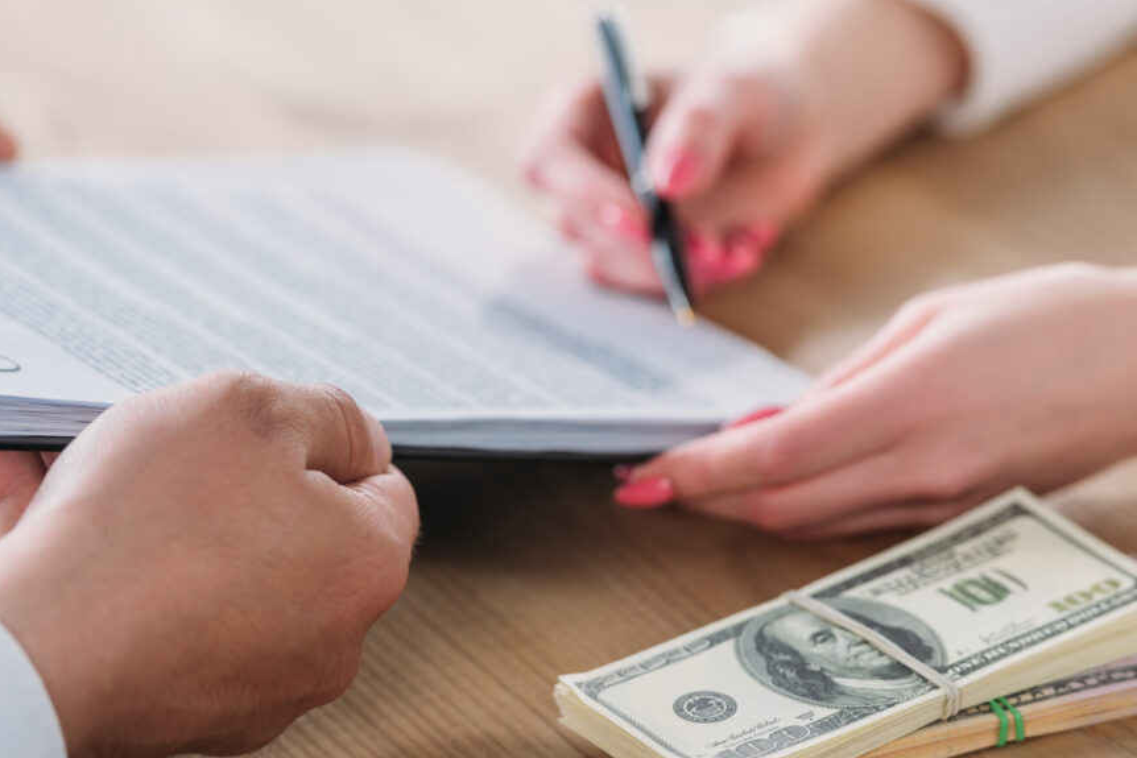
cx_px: 662
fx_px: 6191
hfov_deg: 10.5
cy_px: 407
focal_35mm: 196
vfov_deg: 7.0
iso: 125
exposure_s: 1/200
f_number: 4
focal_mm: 165
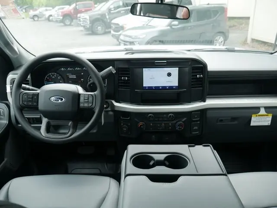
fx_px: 240
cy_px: 104
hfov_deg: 59.9
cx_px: 138
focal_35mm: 30
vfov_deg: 46.9
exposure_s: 1/160
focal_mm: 15
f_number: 4.5
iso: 200
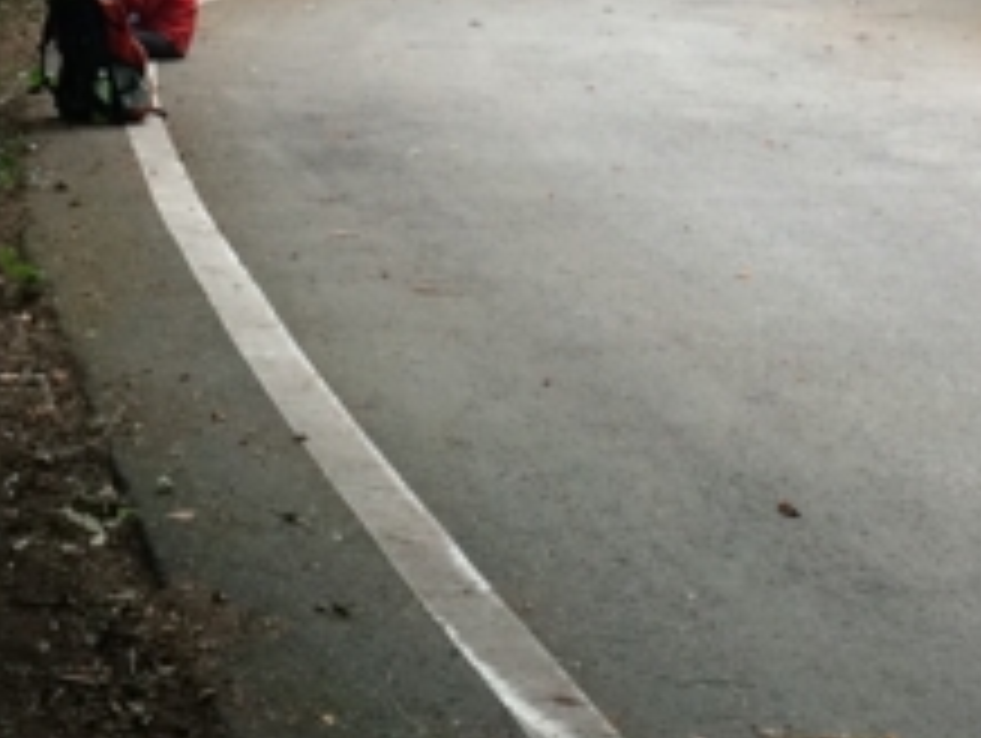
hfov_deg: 17.8
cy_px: -320
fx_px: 3121
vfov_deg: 12.9
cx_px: 302
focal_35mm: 110
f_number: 2.2
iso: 64
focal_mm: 4.12
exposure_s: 1/120
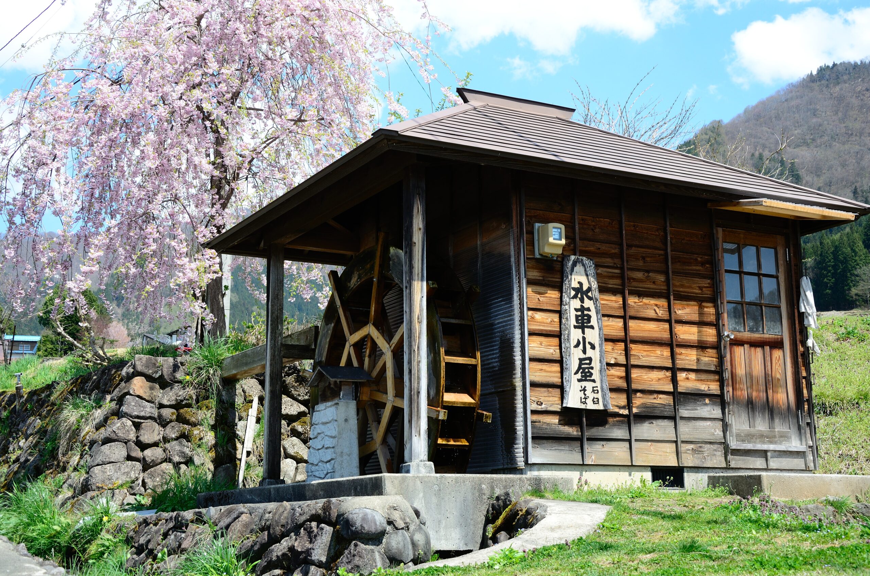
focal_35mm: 51
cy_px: 288
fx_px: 1230
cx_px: 435
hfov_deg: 39.0
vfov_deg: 26.4
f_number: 6.3
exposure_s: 1/500
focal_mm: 34
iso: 200
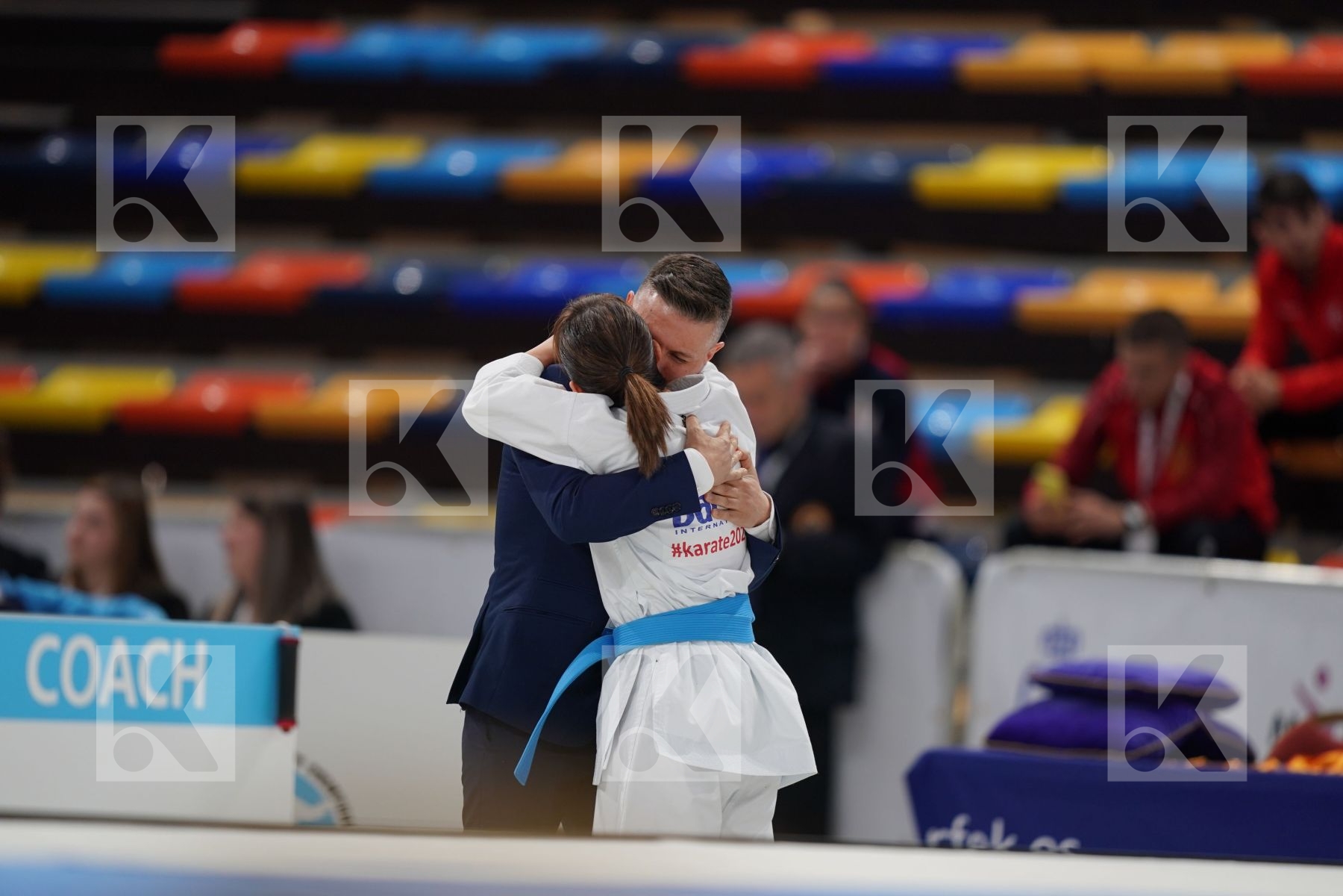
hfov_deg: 5.2
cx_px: 672
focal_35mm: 400
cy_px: 448
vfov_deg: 3.4
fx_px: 14921
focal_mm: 400
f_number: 2.8
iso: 640
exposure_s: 1/320
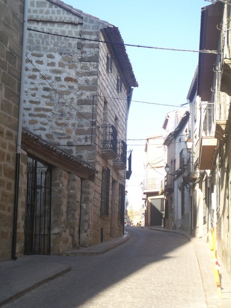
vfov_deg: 25.7
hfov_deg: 19.4
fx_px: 676
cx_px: 116
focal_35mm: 76
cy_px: 154
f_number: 4.2
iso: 50
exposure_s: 1/100
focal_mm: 12.4
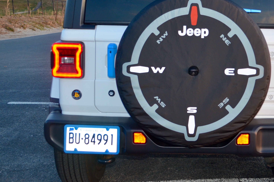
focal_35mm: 51
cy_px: 46
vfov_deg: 26.0
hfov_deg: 38.3
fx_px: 387
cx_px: 193
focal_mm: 20
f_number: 3.8
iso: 400
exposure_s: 1/125
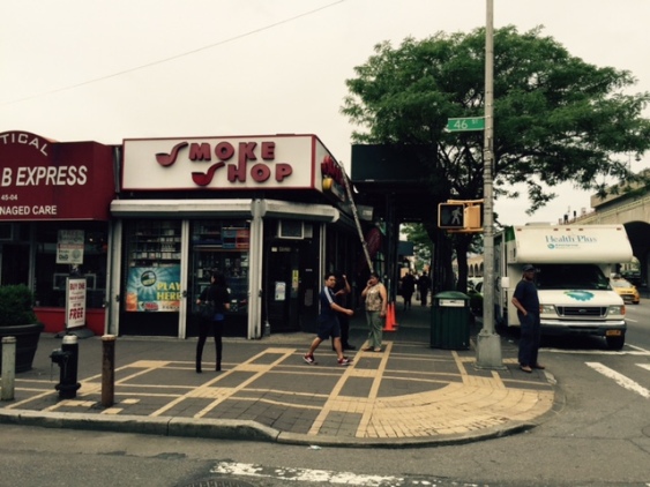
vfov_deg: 48.2
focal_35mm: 29
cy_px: 244
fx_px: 544
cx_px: 325
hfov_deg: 61.7
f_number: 2.2
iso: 32
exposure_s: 1/3049
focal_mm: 4.15
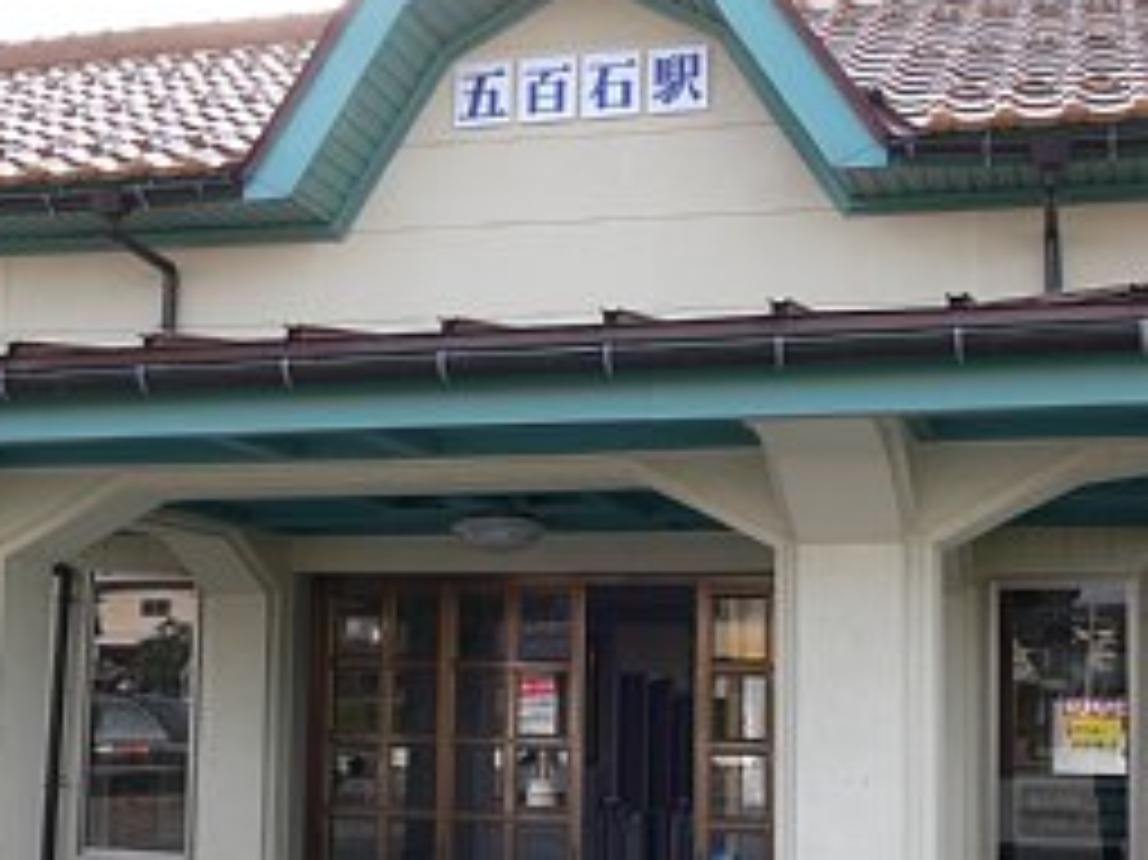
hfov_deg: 34.9
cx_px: 617
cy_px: 464
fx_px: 1823
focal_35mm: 55
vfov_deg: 26.5
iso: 80
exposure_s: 1/100
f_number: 4.5
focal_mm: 7.4
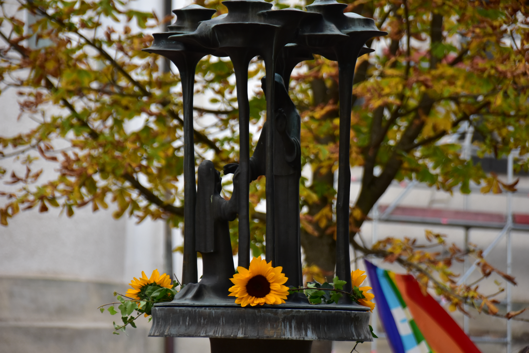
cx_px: 264
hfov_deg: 10.5
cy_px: 176
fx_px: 2865
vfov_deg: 7.0
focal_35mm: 195
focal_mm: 130
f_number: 6
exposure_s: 1/640
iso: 800
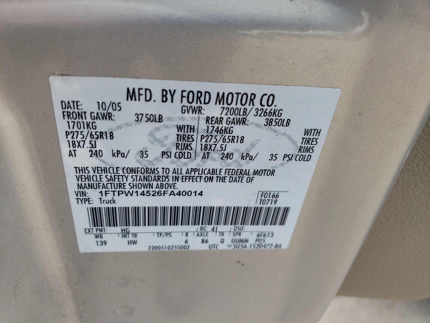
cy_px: 162
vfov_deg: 53.1
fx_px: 323
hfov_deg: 67.3
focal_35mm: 26
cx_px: 215
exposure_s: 1/667
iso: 50
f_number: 1.5
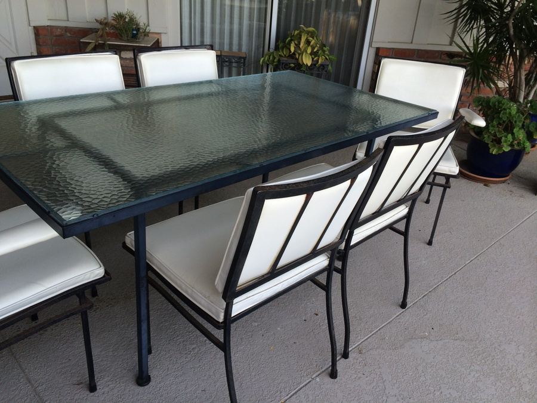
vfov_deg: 46.8
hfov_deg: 60.0
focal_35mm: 30
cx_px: 268
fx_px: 465
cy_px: 202
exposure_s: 1/126
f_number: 2.2
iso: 32
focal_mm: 4.12
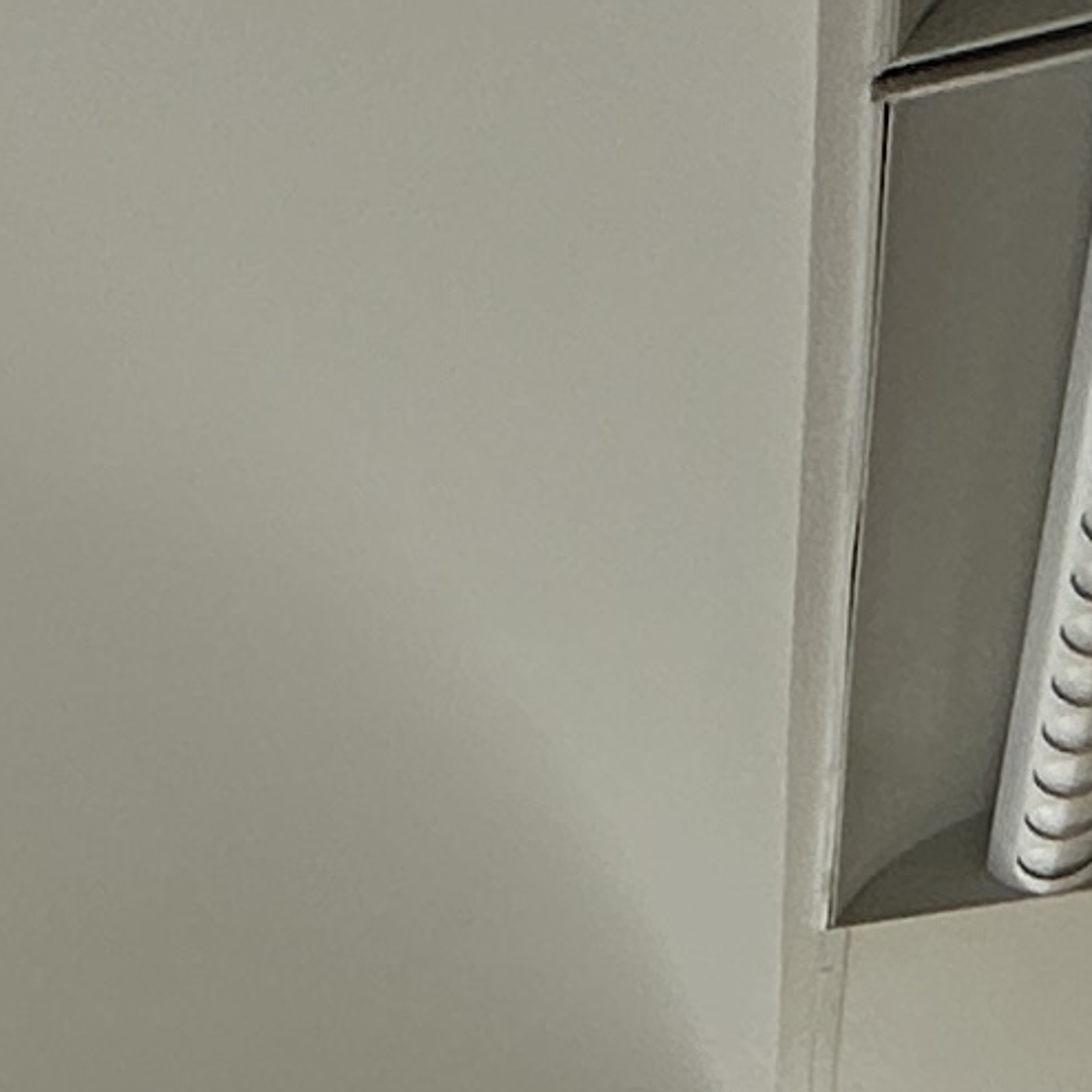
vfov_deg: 13.1
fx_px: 3605
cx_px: -515
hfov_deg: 15.9
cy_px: 2591
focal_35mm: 101
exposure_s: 1/774
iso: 40
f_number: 2.2
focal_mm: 2.22
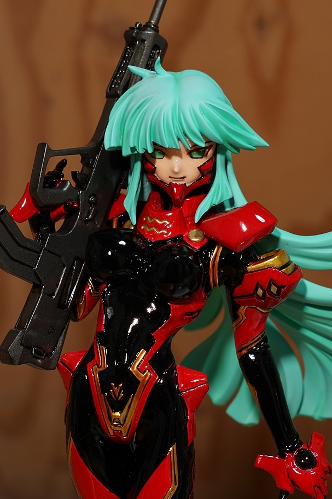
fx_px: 1633
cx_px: 176
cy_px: 274
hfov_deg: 11.6
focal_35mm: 118
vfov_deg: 17.3
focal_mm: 70
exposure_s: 1/1.6
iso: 100
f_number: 11
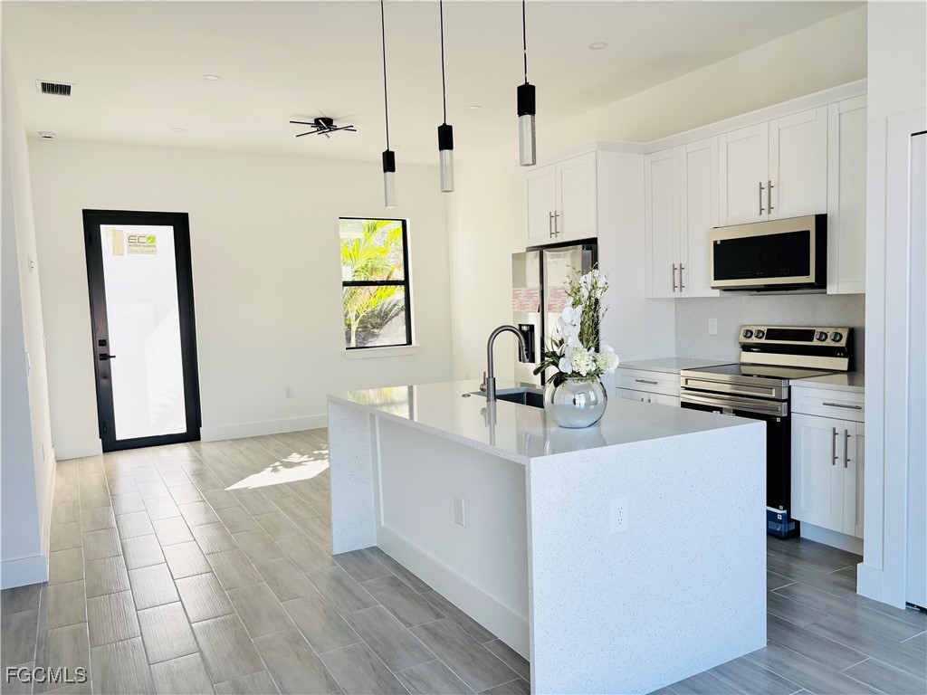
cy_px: 348
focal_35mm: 26
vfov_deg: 53.1
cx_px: 464
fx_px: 696
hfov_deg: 67.3
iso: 50
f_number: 1.6
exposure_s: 1/382
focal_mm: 5.96
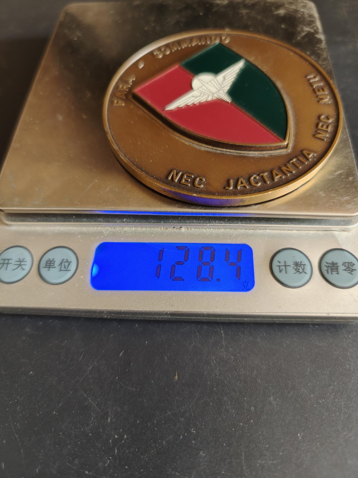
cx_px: 179
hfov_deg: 58.9
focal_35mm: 23
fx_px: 317
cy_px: 239
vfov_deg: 73.9
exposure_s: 1/100
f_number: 1.6
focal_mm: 6.06
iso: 640
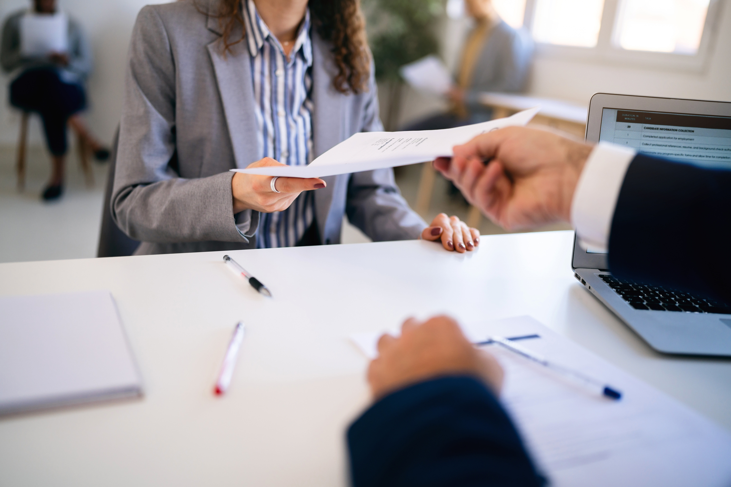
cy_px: 244
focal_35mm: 35
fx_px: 711
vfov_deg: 37.9
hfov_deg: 54.4
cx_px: 366
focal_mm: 35
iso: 250
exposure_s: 1/320
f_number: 1.4
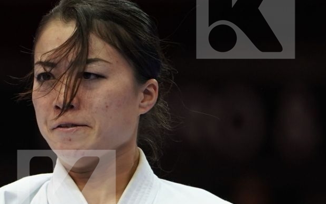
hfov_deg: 2.5
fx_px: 7477
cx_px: -113
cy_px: 198
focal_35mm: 842
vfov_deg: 1.6
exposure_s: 1/200
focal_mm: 189
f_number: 2.8
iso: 640
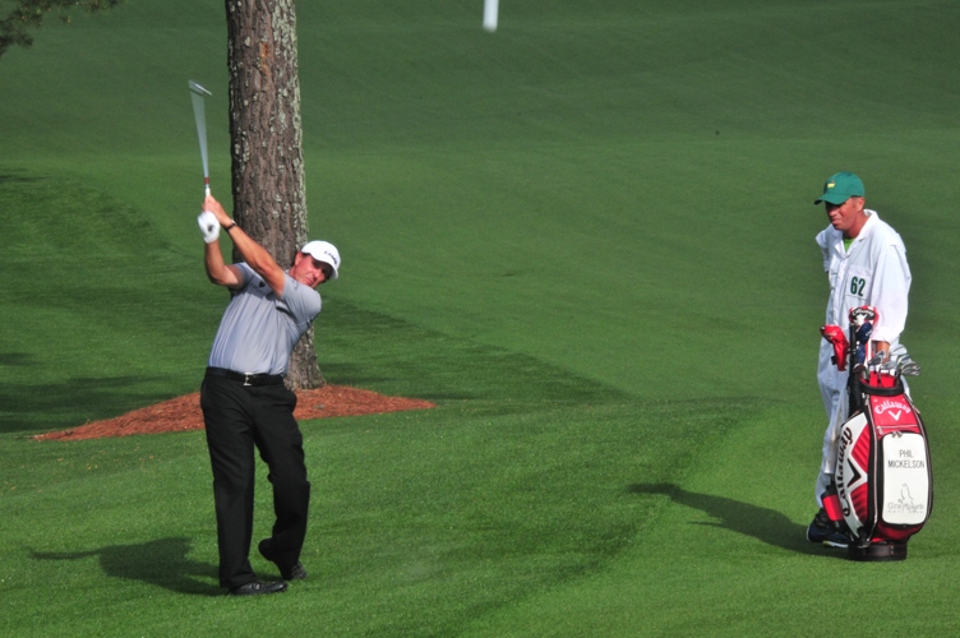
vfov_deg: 6.3
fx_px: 5795
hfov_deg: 9.5
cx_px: 480
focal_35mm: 218
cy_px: 319
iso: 400
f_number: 25
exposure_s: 1/125
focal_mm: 145
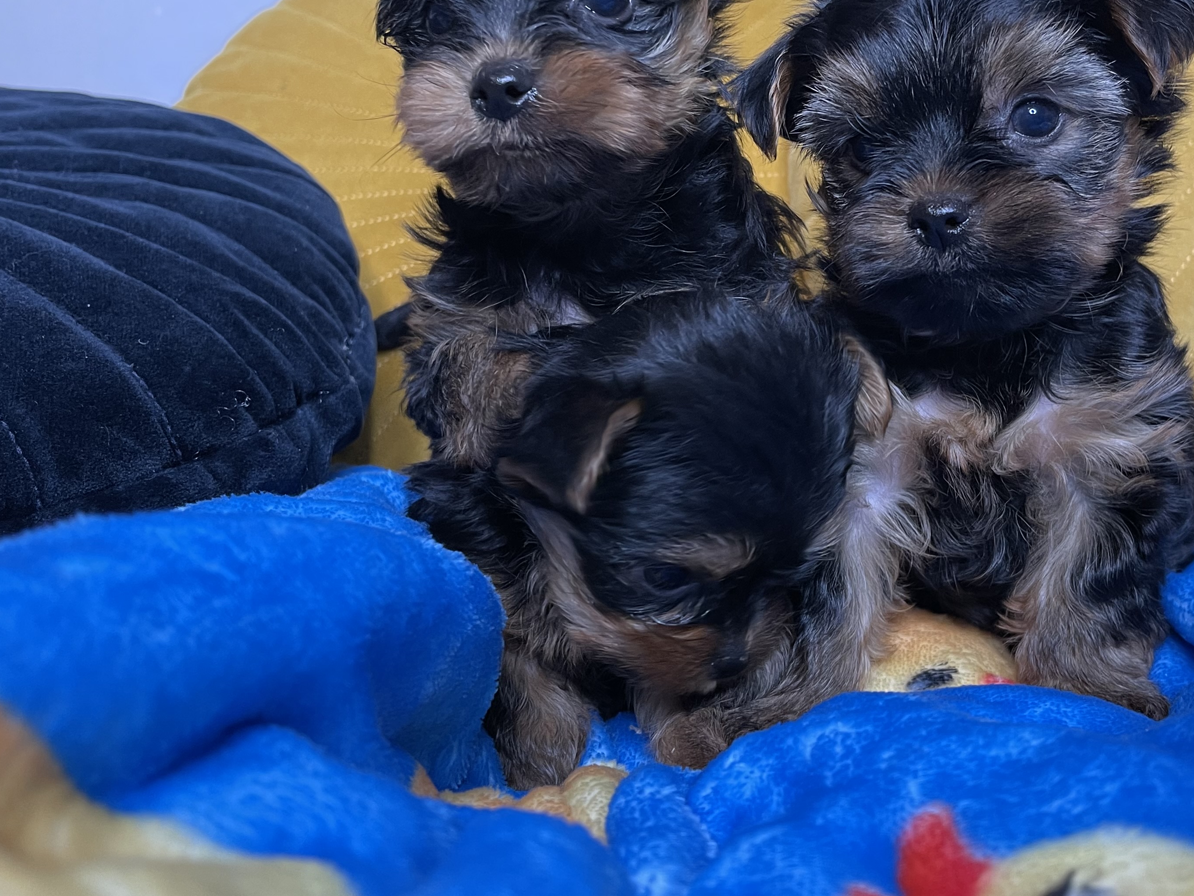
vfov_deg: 38.5
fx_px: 1276
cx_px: 707
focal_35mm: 37
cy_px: 346
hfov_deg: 49.9
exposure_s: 1/50
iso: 160
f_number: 1.6
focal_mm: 5.1
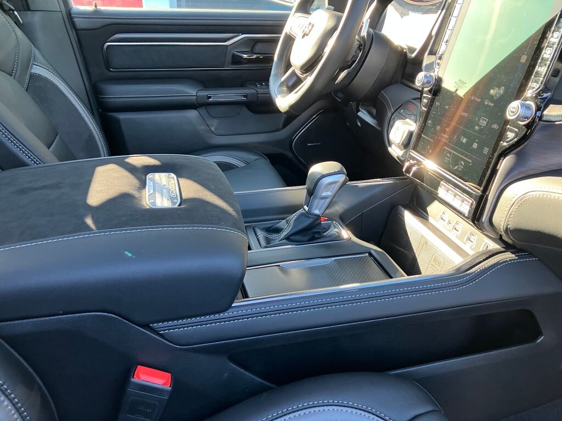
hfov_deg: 63.4
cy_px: 210
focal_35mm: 28
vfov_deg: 49.7
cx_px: 281
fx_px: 455
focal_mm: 3.99
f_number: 1.8
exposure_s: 1/63
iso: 80
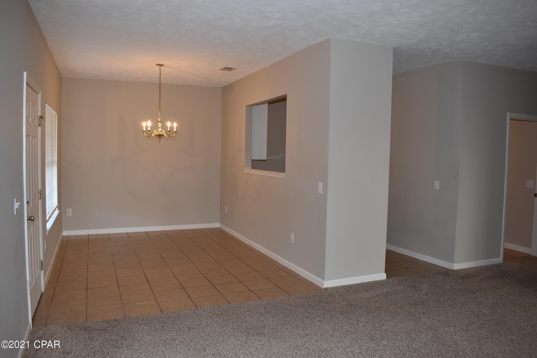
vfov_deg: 47.9
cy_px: 179
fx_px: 403
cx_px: 268
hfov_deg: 67.4
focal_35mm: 27
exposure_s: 1/60
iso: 400
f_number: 5
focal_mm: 18
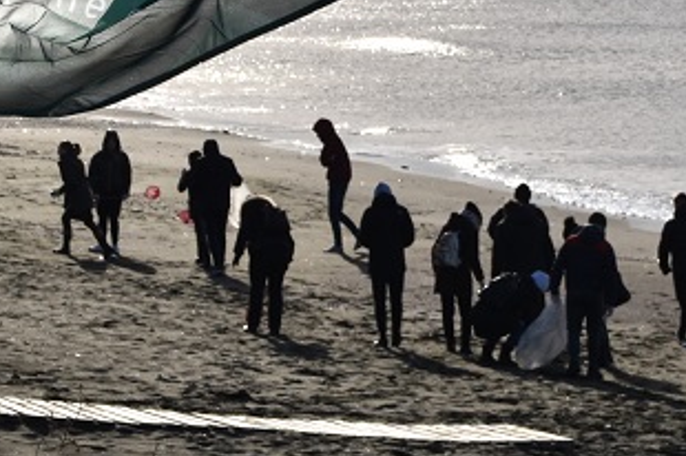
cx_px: 571
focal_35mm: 218
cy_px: -31
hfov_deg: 9.4
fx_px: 4150
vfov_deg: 6.3
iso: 200
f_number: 11
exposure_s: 1/500
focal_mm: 50
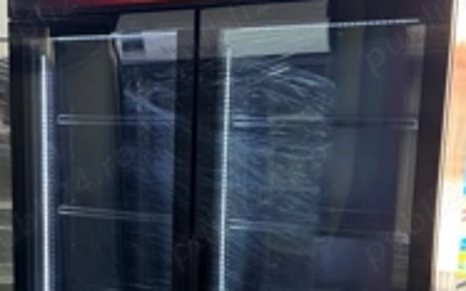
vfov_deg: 21.7
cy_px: 234
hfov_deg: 33.7
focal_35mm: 59
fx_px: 750
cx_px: 105
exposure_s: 1/121
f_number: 1.6
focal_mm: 5.96
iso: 64
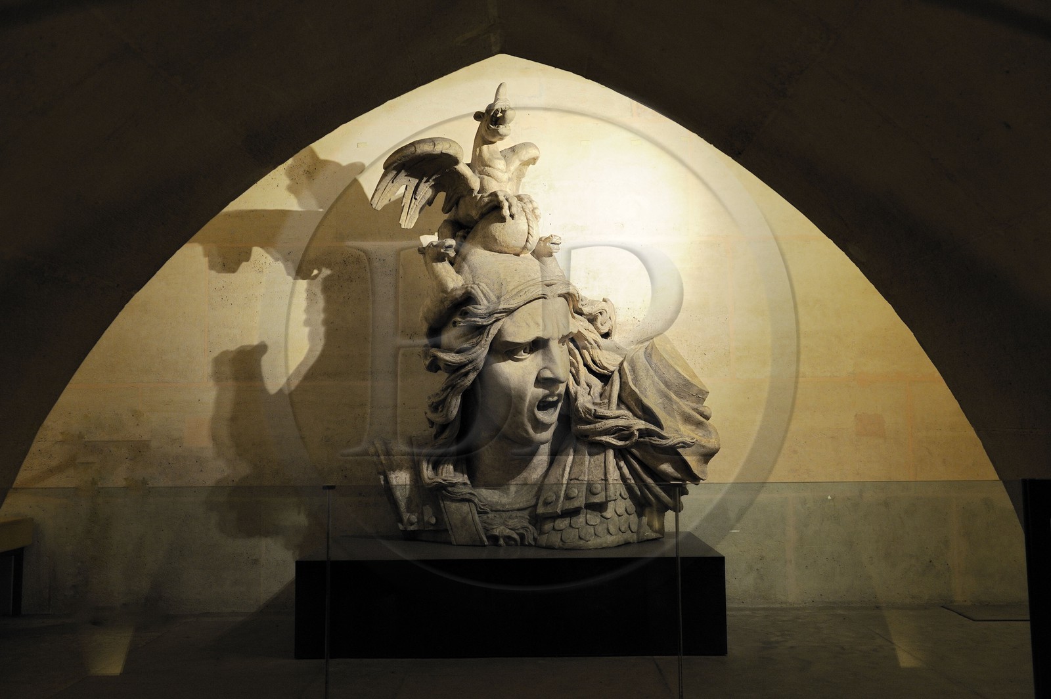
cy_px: 350
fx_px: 1021
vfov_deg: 37.8
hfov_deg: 54.5
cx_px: 526
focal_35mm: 35
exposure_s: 1/50
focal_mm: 35
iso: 1600
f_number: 4
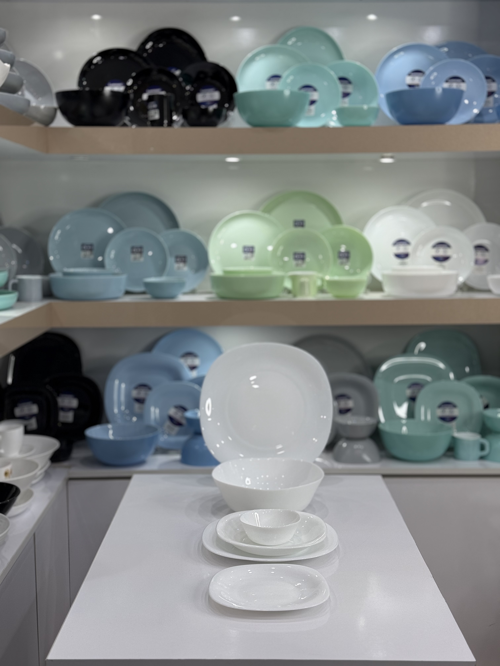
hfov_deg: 30.3
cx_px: 250
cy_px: 333
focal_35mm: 48
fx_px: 924
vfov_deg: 39.7
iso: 50
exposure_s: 1/221
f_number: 1.78
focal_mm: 6.76
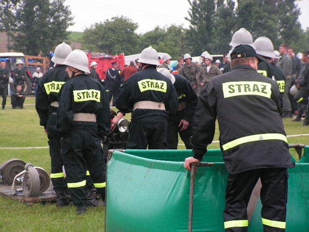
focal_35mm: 144
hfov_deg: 13.7
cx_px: 154
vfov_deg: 10.3
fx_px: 1285
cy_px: 116
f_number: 3.4
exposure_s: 1/160
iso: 125
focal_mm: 24
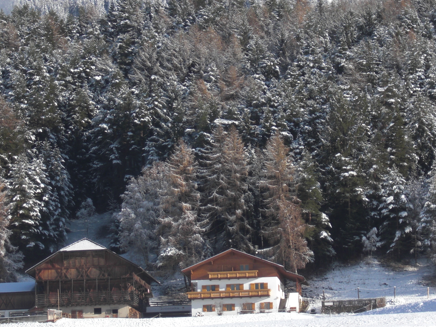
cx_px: 203
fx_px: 2242
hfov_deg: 11.1
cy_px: 137
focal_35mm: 178
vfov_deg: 8.3
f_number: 5.8
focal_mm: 19.6
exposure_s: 1/250
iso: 50
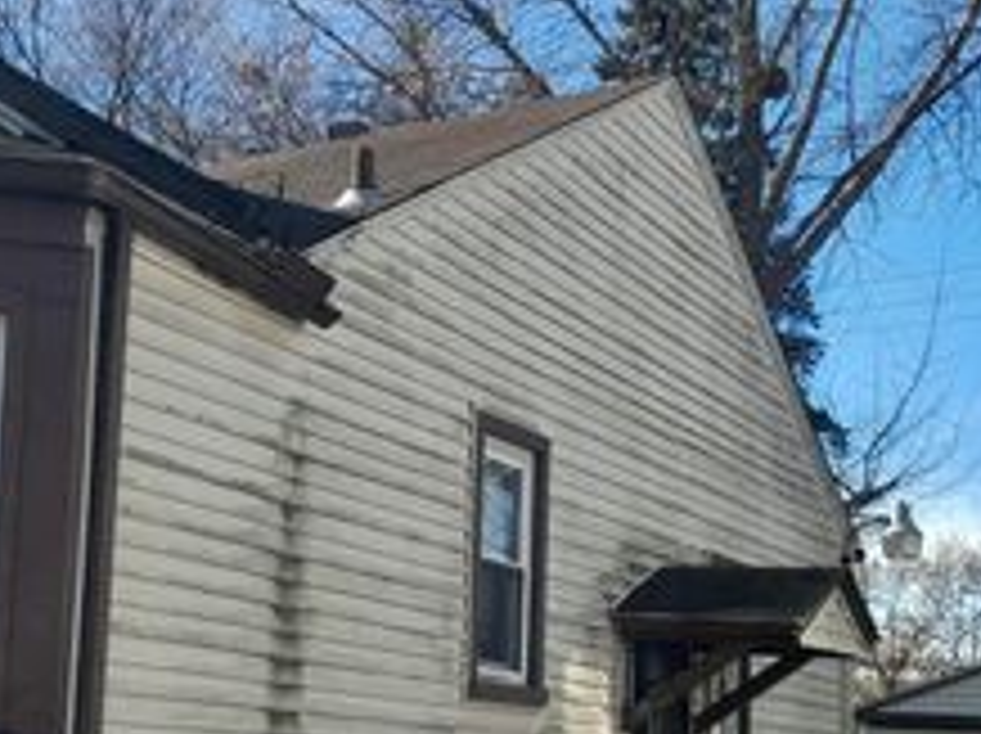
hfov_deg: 30.2
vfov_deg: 23.4
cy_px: 547
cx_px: 140
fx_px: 1755
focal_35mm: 62
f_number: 1.8
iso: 40
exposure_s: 1/263
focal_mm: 4
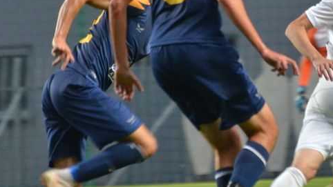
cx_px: 312
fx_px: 9306
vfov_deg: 1.2
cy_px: 7
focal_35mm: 1054
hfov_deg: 2.0
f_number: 5.6
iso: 1600
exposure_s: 1/160
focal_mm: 270
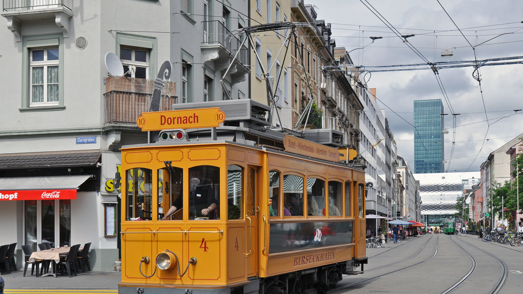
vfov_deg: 21.4
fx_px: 777
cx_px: 257
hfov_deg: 37.2
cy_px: 166
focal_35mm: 56
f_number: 11
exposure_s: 1/640
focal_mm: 34
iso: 400
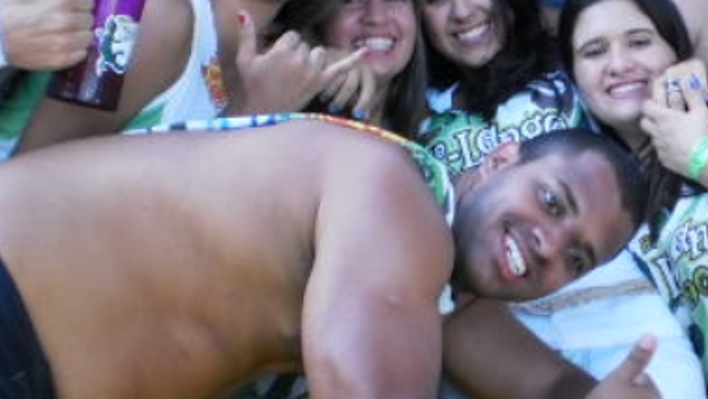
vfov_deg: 14.4
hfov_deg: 25.4
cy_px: 34
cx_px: 498
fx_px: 1559
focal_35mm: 83
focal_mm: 6.3
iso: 100
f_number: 3.1
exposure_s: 1/30
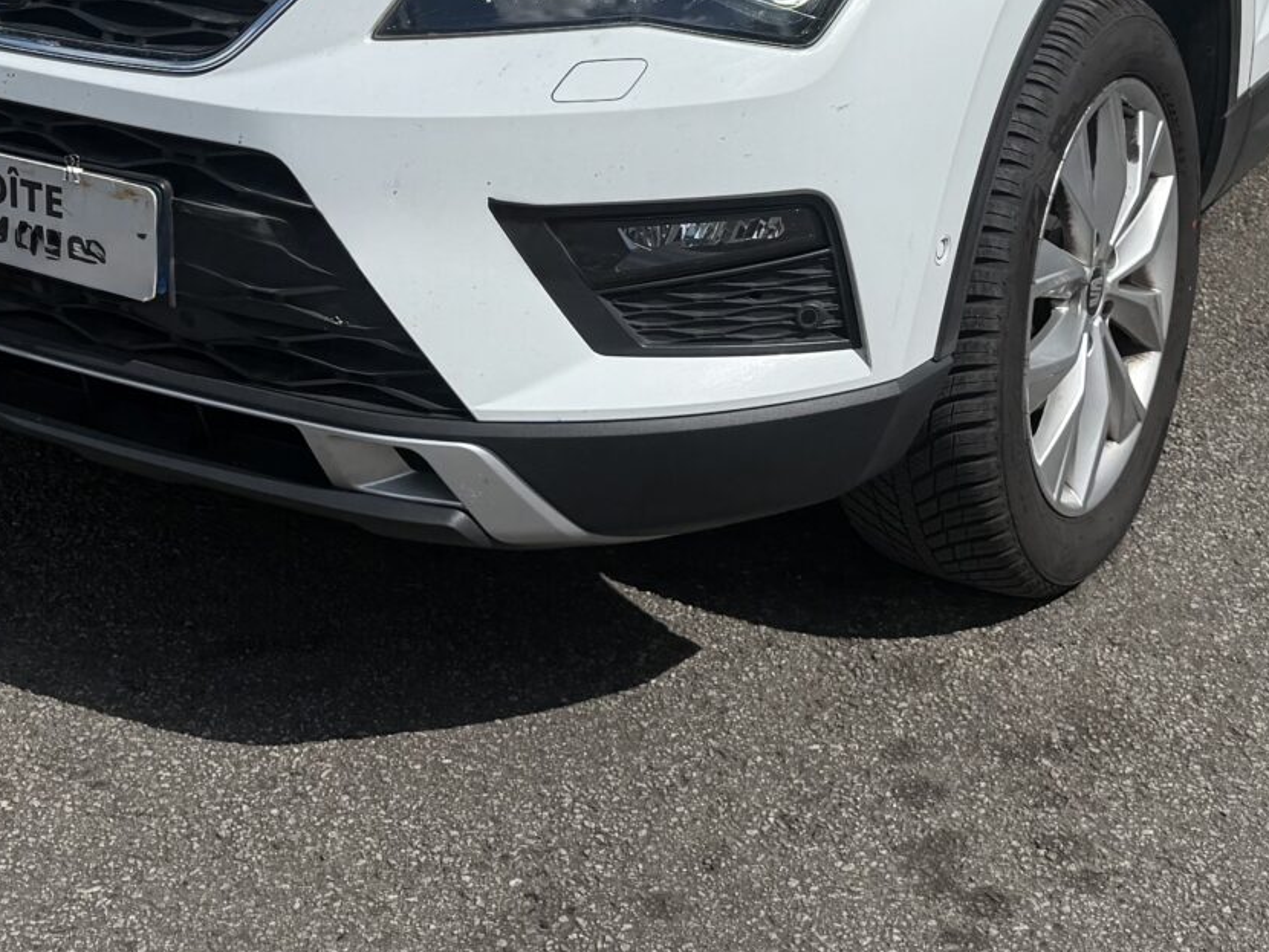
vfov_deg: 18.1
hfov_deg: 26.3
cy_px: -406
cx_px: 544
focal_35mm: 74
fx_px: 2714
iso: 80
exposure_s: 1/5714
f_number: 1.78
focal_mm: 6.76
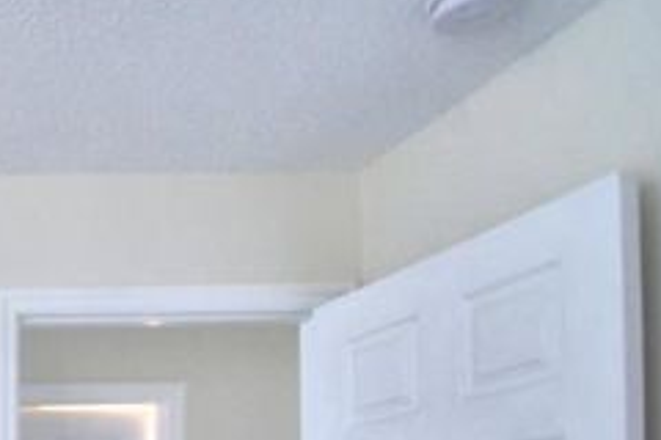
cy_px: 579
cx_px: -252
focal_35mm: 44
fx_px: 808
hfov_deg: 31.2
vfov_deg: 25.9
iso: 400
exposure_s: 1/50
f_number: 4.5
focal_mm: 10
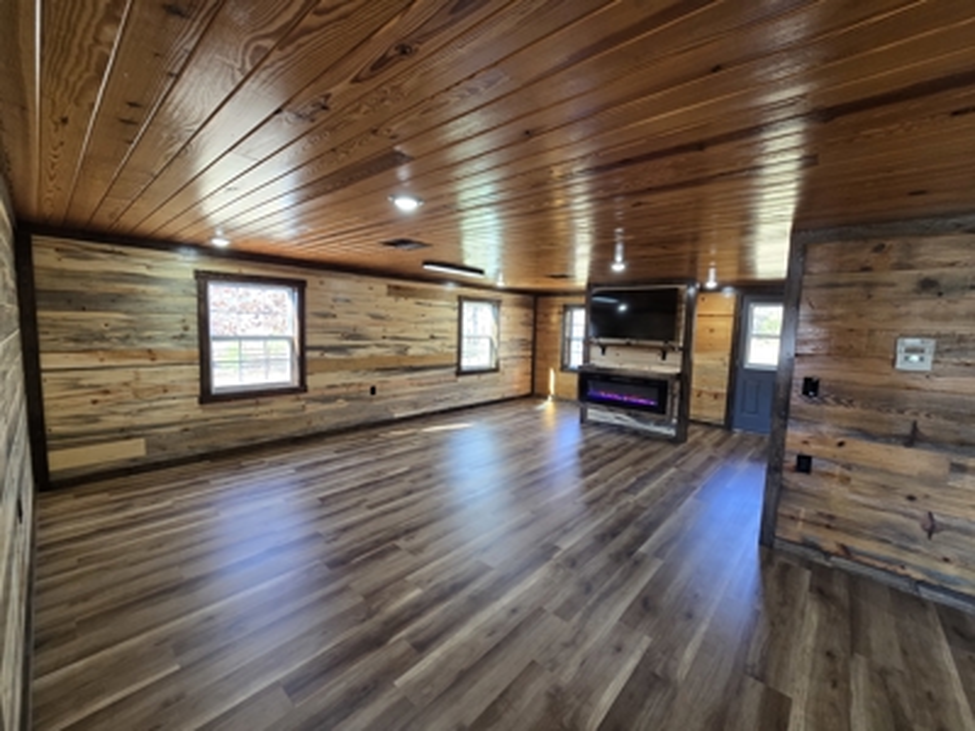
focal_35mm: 13
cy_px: 366
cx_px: 488
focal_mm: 2.2
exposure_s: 1/60
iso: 160
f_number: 2.2
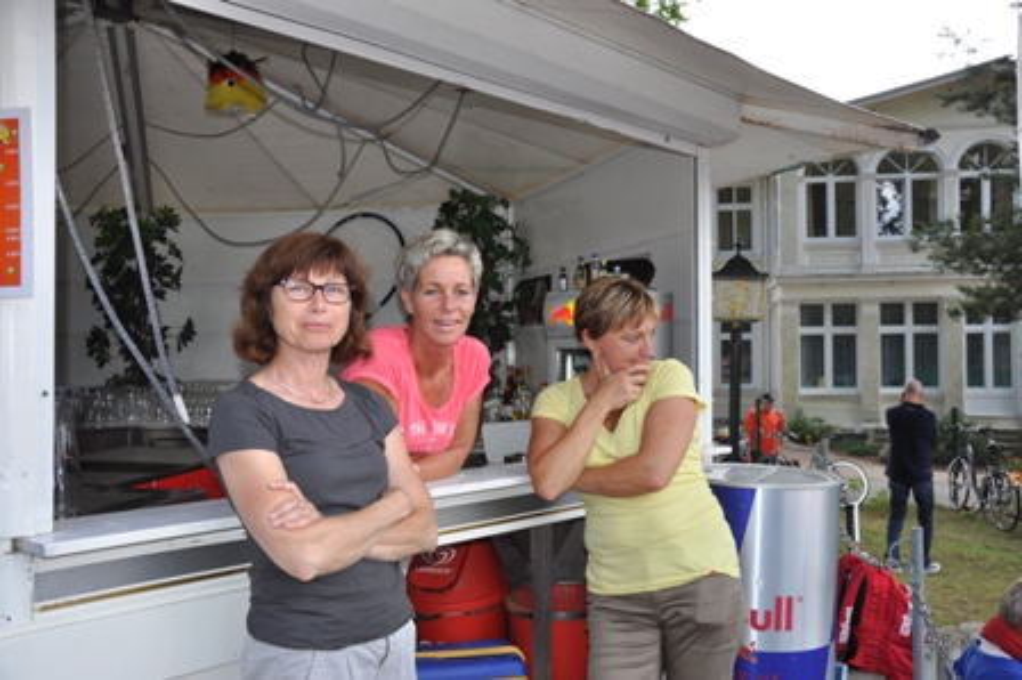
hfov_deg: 57.3
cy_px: 340
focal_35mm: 33
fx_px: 936
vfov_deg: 39.9
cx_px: 511
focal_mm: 22
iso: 200
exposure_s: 1/200
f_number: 5.6
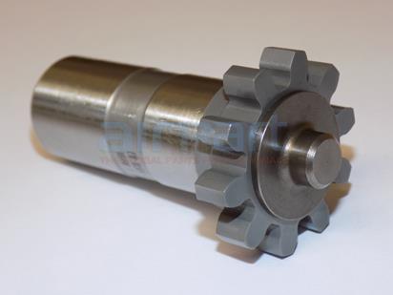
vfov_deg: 17.2
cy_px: 148
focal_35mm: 86
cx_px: 196
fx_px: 976
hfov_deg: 22.8
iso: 125
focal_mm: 15.3
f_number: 4.4
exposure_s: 1/30
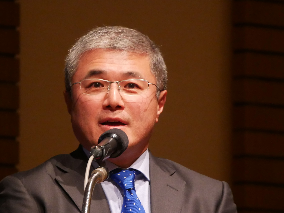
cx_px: 142
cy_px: 106
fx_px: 4841
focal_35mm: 590
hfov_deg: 3.4
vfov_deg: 2.5
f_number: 5.6
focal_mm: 175
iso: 3200
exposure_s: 1/80
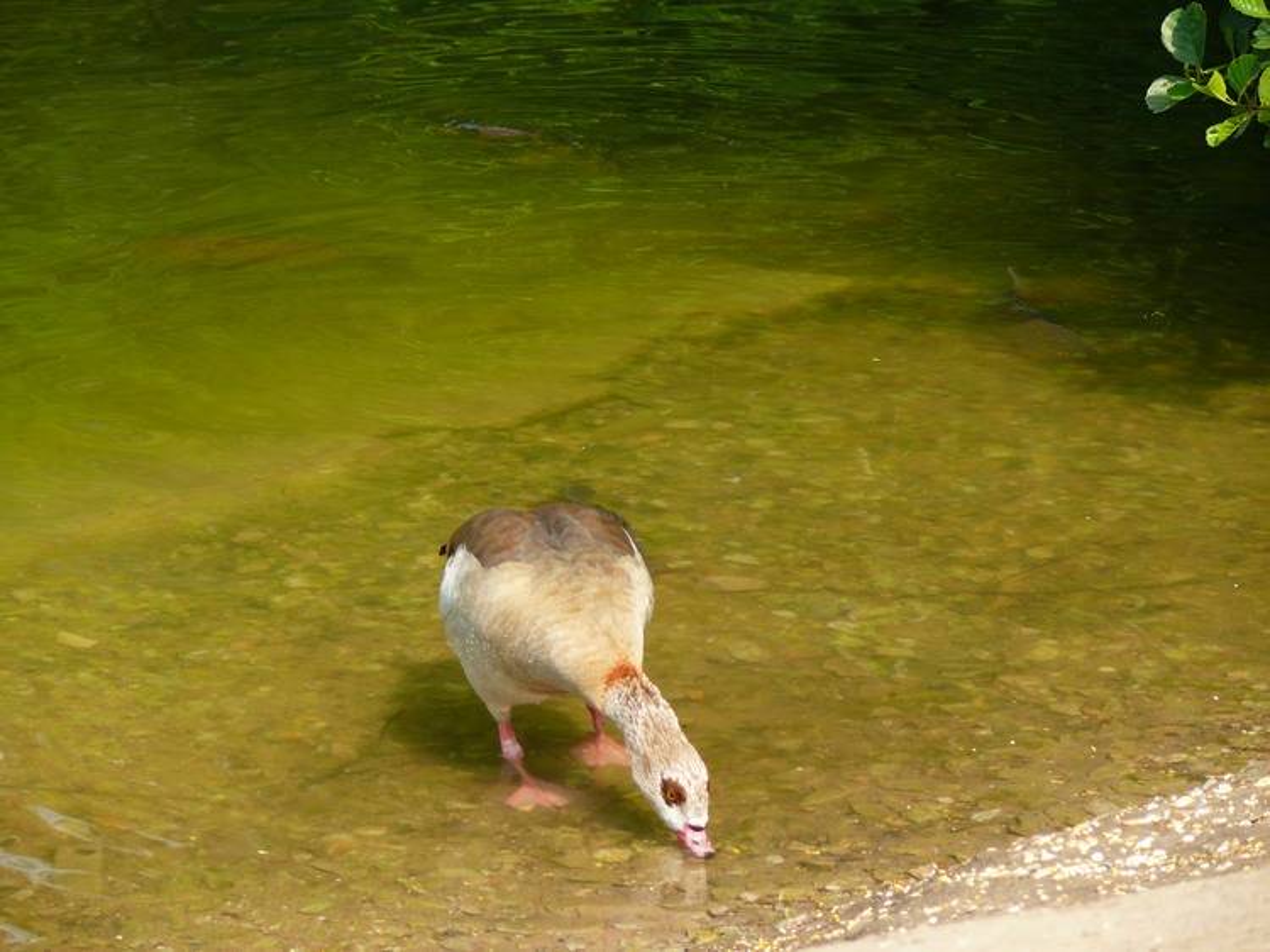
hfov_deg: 11.2
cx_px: 635
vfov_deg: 8.4
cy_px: 476
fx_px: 6455
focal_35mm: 176
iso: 100
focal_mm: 37.2
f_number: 3.6
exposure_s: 1/125
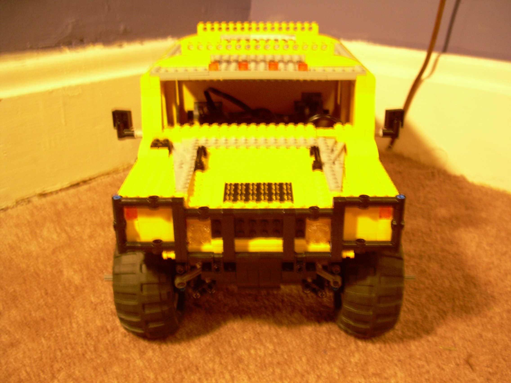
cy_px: 192
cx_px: 256
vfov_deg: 37.7
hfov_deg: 49.0
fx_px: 561
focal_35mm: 38
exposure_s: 1/2
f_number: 2.8
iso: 130
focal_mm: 6.3
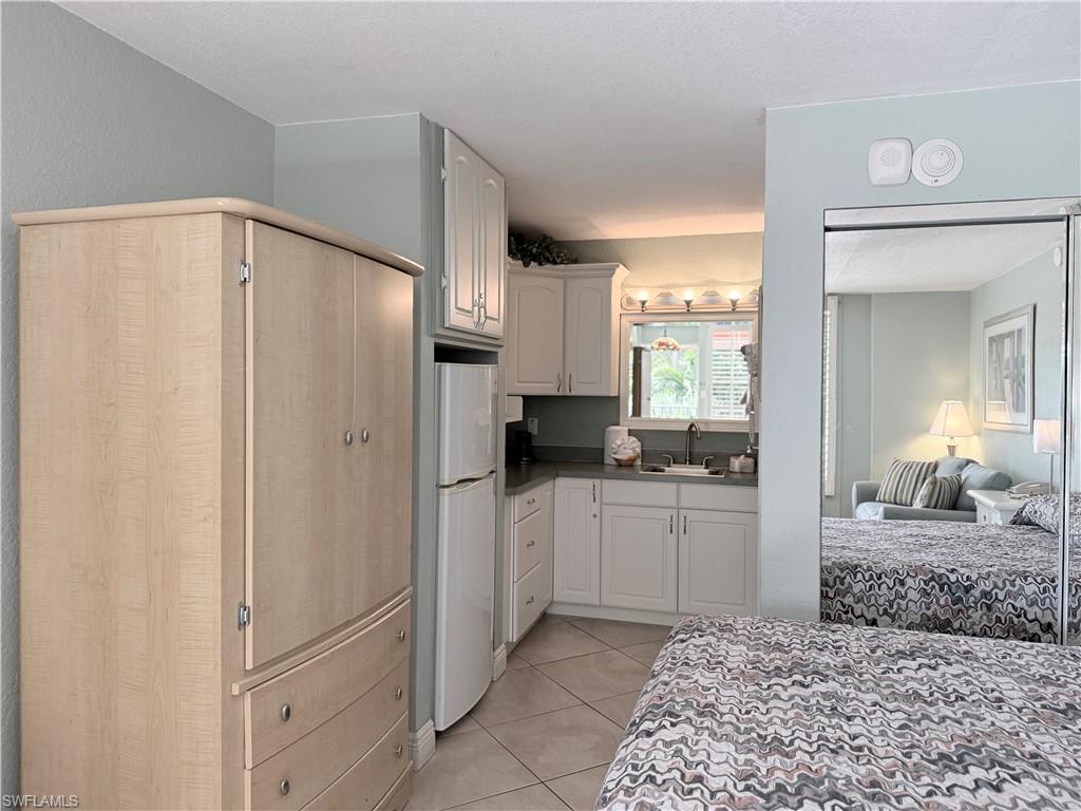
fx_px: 749
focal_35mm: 24
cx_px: 540
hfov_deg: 71.6
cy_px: 406
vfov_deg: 56.8
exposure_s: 1/237
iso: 200
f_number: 1.78
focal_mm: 6.76
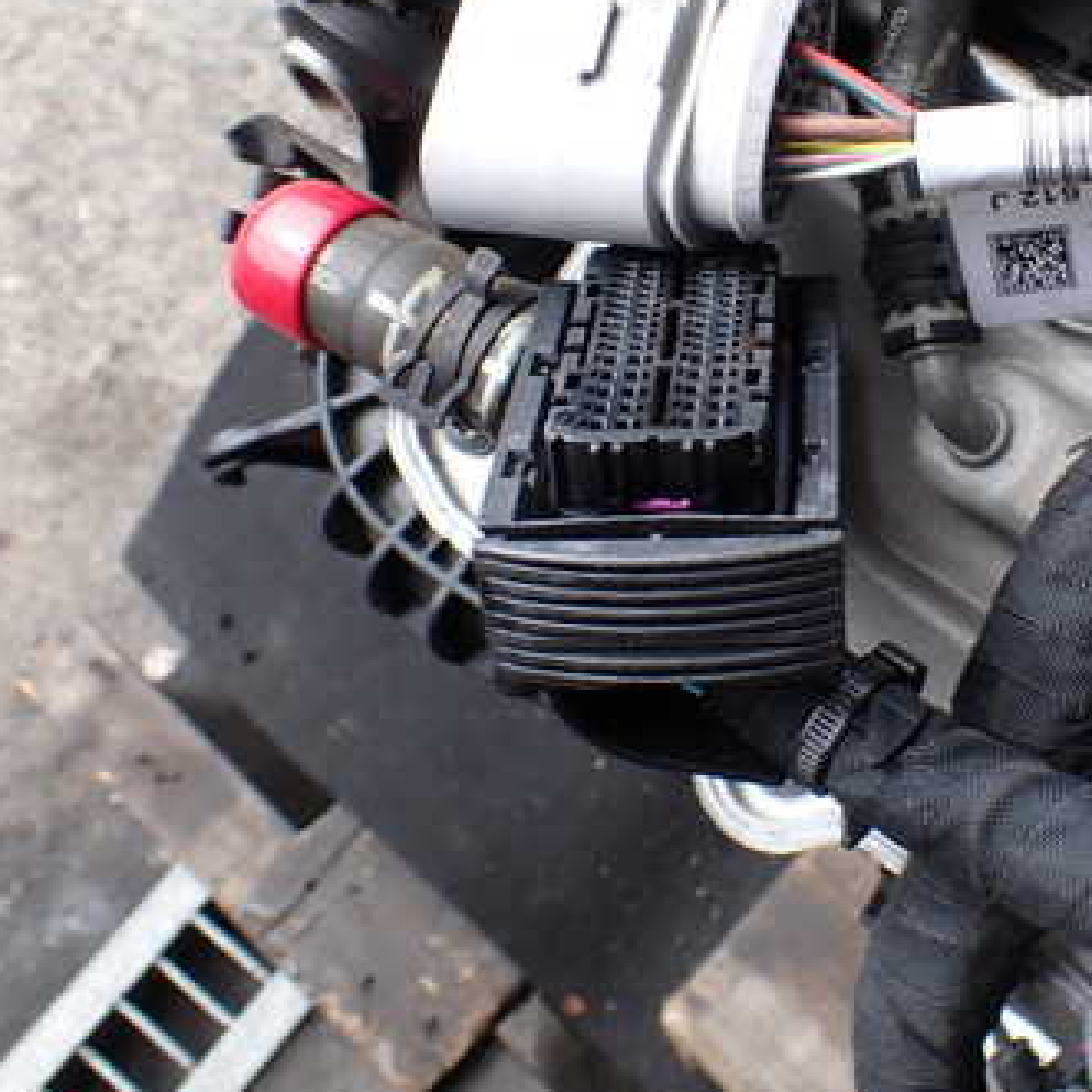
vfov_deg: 35.1
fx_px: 1713
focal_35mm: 48
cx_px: 868
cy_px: 379
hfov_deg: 34.3
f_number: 3.2
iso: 100
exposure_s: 1/320
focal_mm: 5.4
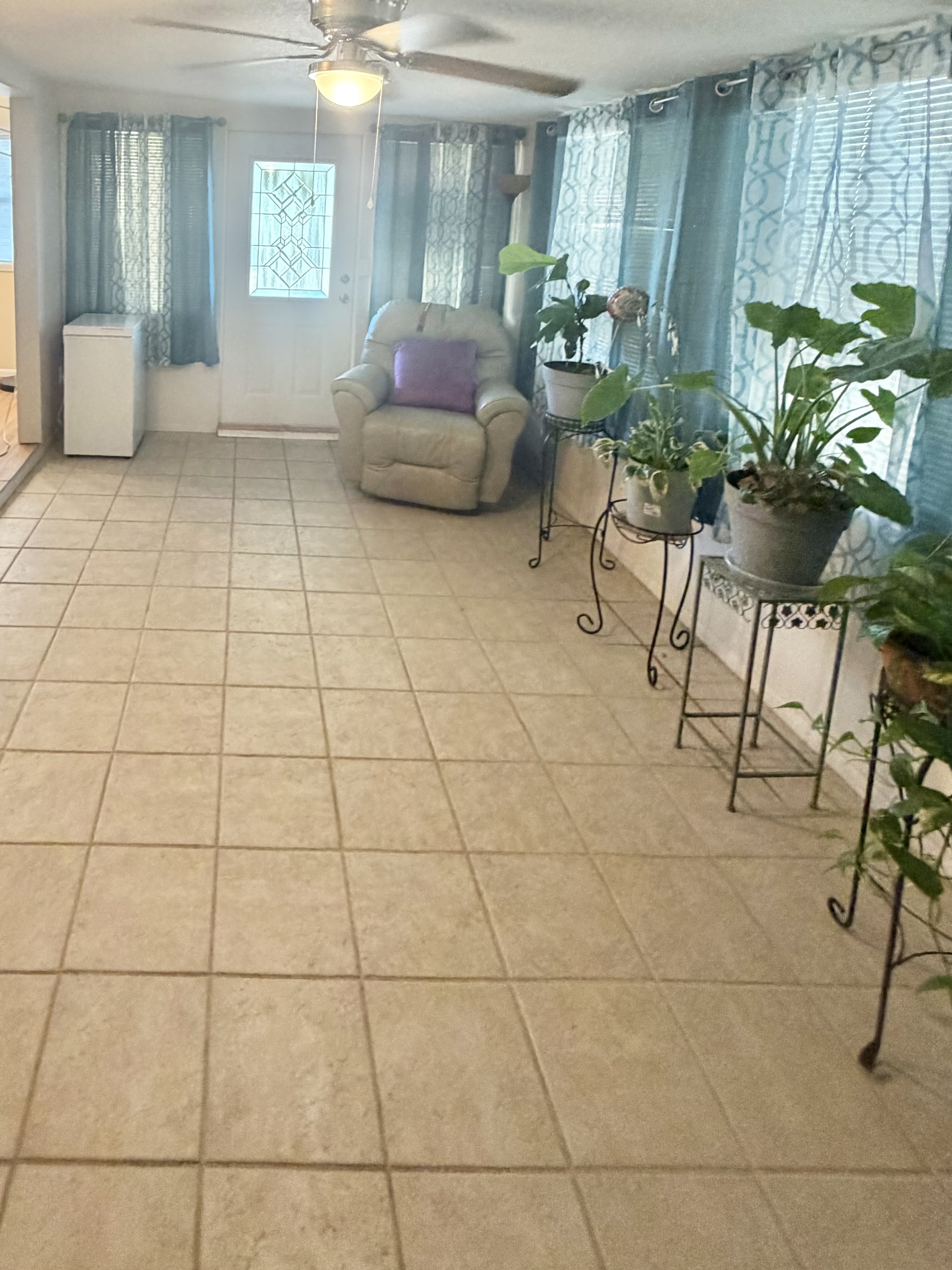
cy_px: 319
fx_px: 770
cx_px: 255
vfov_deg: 73.5
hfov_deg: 60.5
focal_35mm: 21
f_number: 2.2
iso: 400
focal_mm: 2.22
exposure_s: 1/60
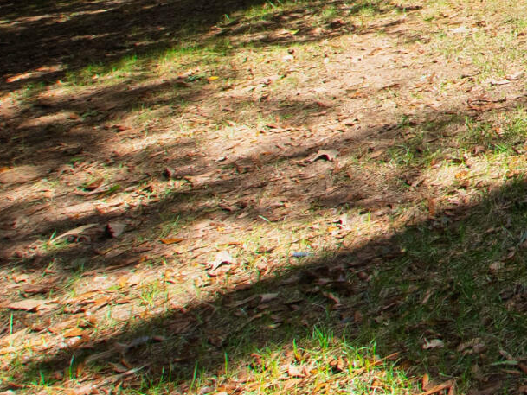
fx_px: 1081
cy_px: -235
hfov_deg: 16.6
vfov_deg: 18.0
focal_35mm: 71
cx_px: 1167
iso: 100
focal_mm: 10
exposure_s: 1/125
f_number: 8
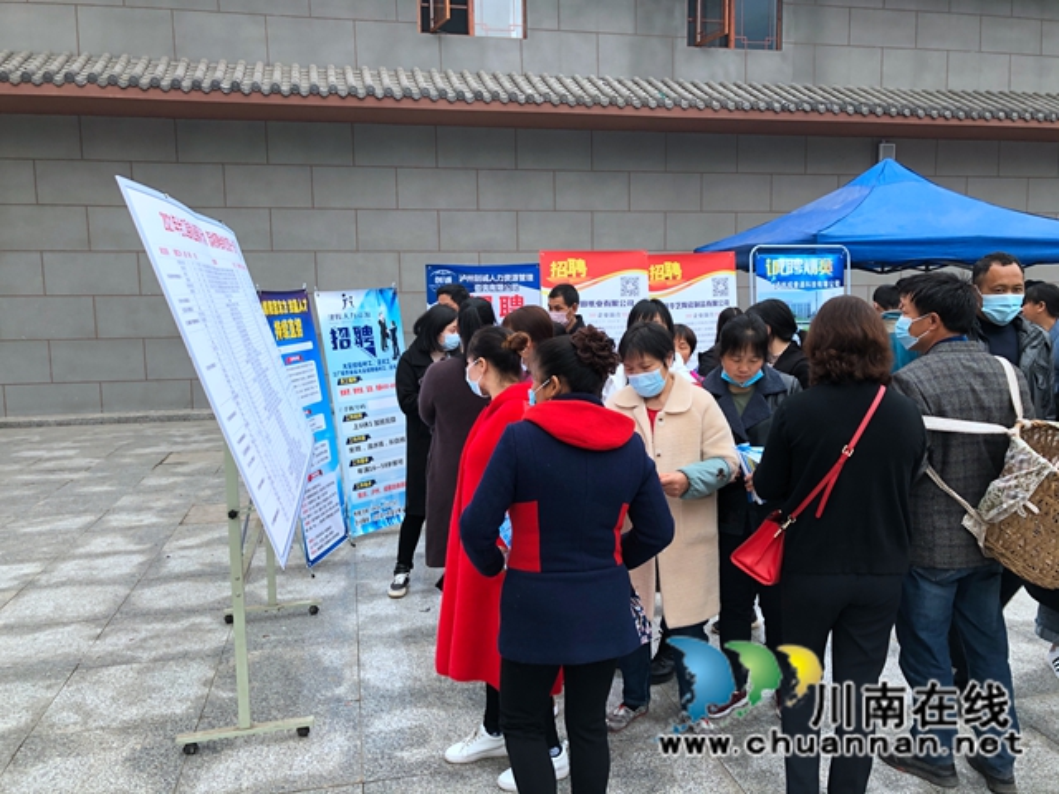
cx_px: 530
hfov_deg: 63.4
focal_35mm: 28
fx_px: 857
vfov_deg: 49.7
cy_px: 397
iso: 32
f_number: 1.8
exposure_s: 1/120
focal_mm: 4
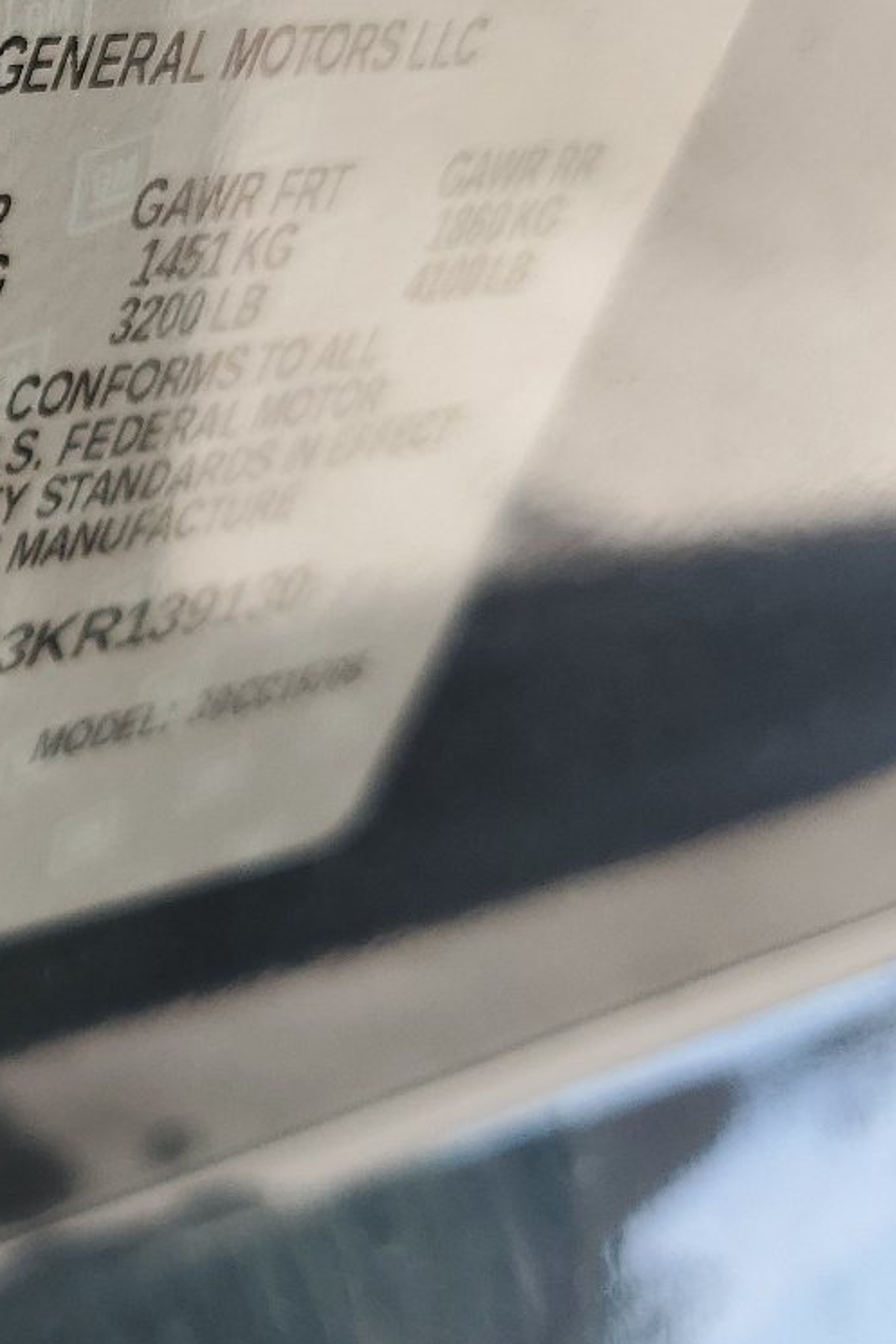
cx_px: -368
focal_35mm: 58
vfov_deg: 34.4
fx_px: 2166
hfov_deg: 20.6
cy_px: 577
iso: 50
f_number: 1.5
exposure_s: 1/200
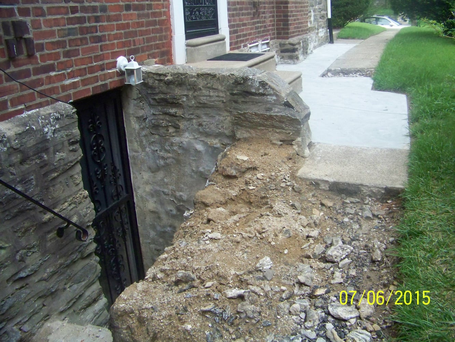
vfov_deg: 39.7
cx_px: 228
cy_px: 171
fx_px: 473
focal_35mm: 36
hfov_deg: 51.4
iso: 320
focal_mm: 5.85
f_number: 2.8
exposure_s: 1/500
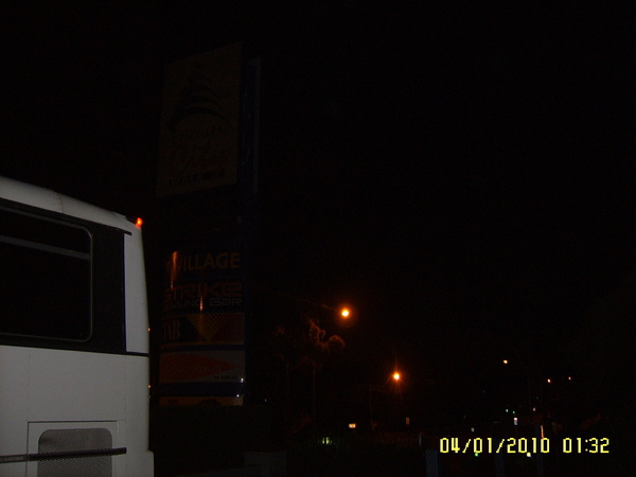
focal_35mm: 35
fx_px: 643
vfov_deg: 40.7
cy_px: 238
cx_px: 318
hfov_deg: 52.6
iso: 100
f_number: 2.8
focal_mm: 5.8
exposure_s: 1/30
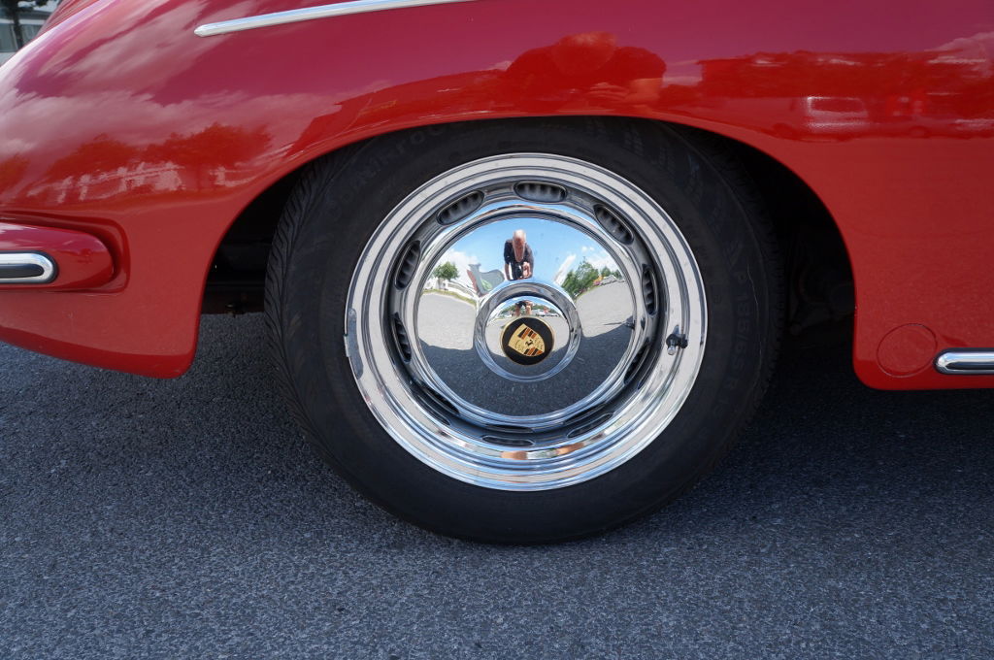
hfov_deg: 67.4
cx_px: 497
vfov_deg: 47.8
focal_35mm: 27
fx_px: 745
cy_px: 330
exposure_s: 1/200
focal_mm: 18
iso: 200
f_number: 7.1
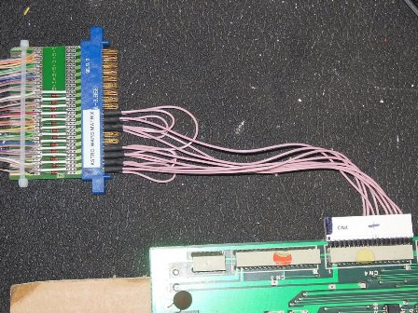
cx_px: 209
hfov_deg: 33.8
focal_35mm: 57
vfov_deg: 25.7
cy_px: 156
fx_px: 688
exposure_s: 1/60
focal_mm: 10.2
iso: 125
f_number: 4.1
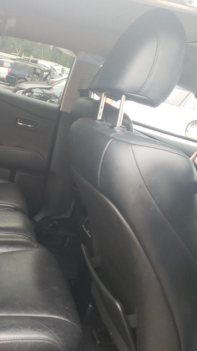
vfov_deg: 52.8
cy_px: 175
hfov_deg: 29.2
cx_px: 2
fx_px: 353
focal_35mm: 38
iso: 87
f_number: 1.5
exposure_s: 1/100
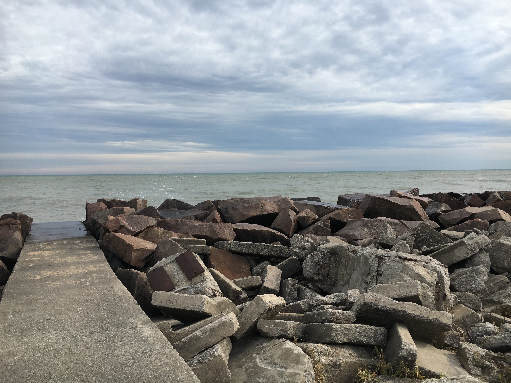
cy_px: 192
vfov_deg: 48.2
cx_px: 256
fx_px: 428
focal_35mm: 29
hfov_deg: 61.7
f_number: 2.2
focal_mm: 4.15
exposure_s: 1/1166
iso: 25
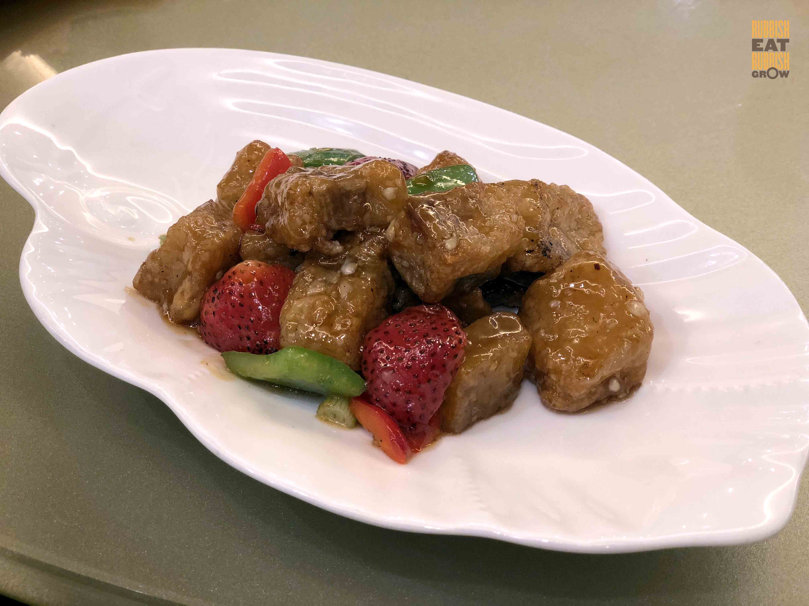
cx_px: 404
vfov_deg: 28.0
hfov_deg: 36.8
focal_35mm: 52
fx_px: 1215
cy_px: 303
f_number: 2.4
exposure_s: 1/33
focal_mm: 6
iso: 125
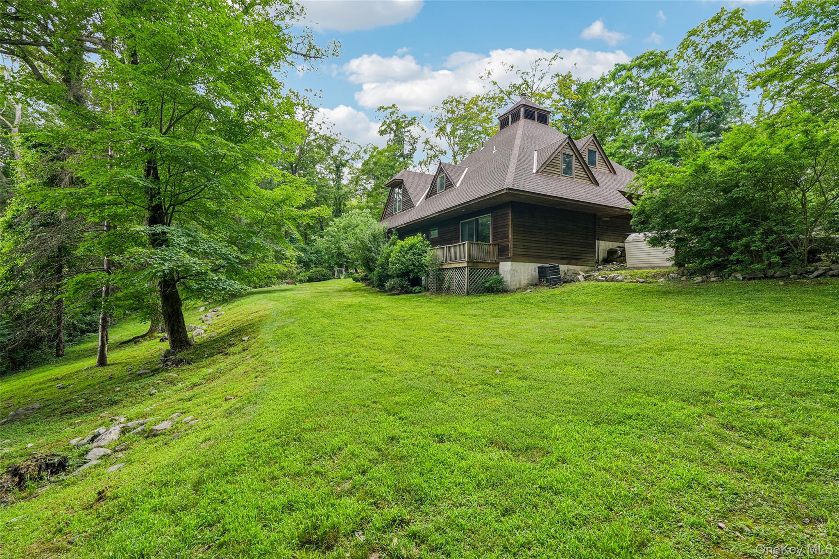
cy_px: 280
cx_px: 420
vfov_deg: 73.7
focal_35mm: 16
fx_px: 373
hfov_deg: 96.7
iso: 200
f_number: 8
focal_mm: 16
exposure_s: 1/30
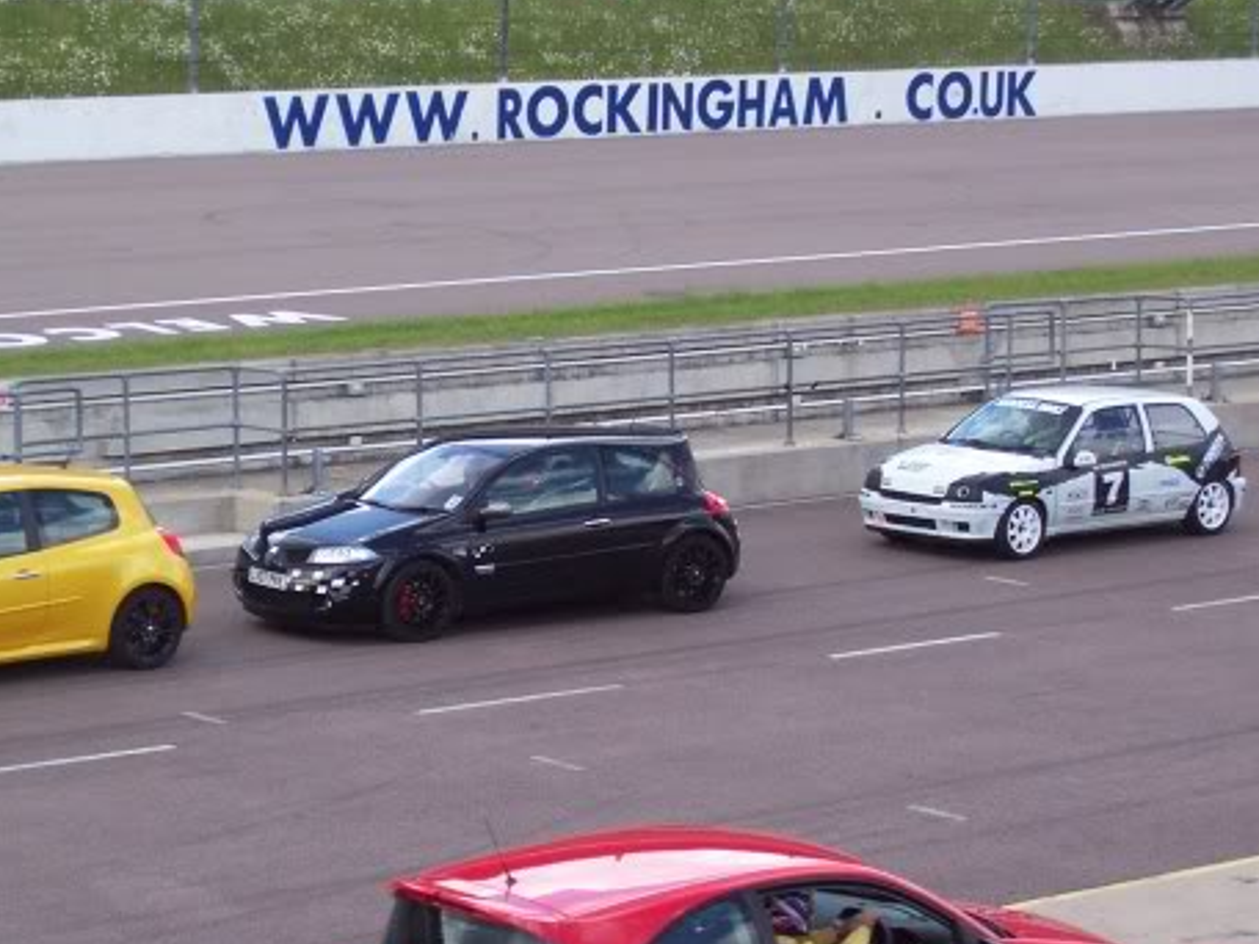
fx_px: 4146
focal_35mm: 114
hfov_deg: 17.3
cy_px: 524
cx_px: 508
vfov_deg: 13.0
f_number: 3.6
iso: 80
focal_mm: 10.8
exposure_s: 1/342
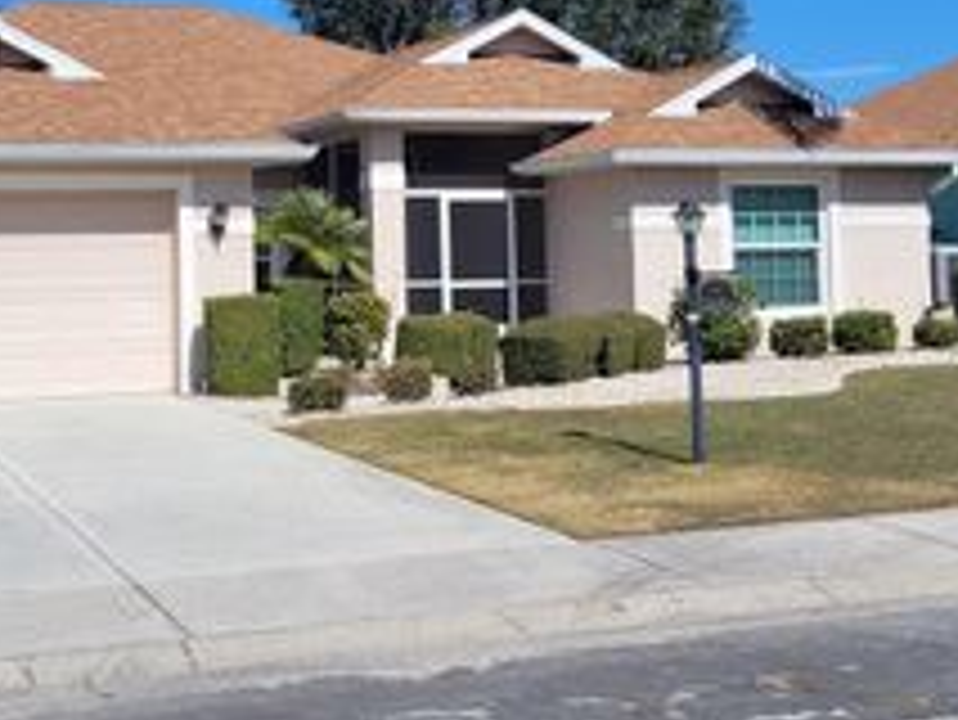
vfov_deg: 23.8
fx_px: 1689
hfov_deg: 31.3
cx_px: 297
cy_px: 169
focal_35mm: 61
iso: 40
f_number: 1.8
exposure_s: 1/3967
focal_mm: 5.4
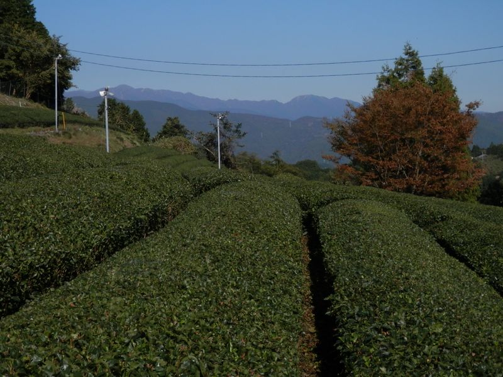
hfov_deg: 29.4
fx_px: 959
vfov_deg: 22.3
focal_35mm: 66
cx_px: 252
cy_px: 188
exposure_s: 1/200
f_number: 12.4
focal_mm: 11.9
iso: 100
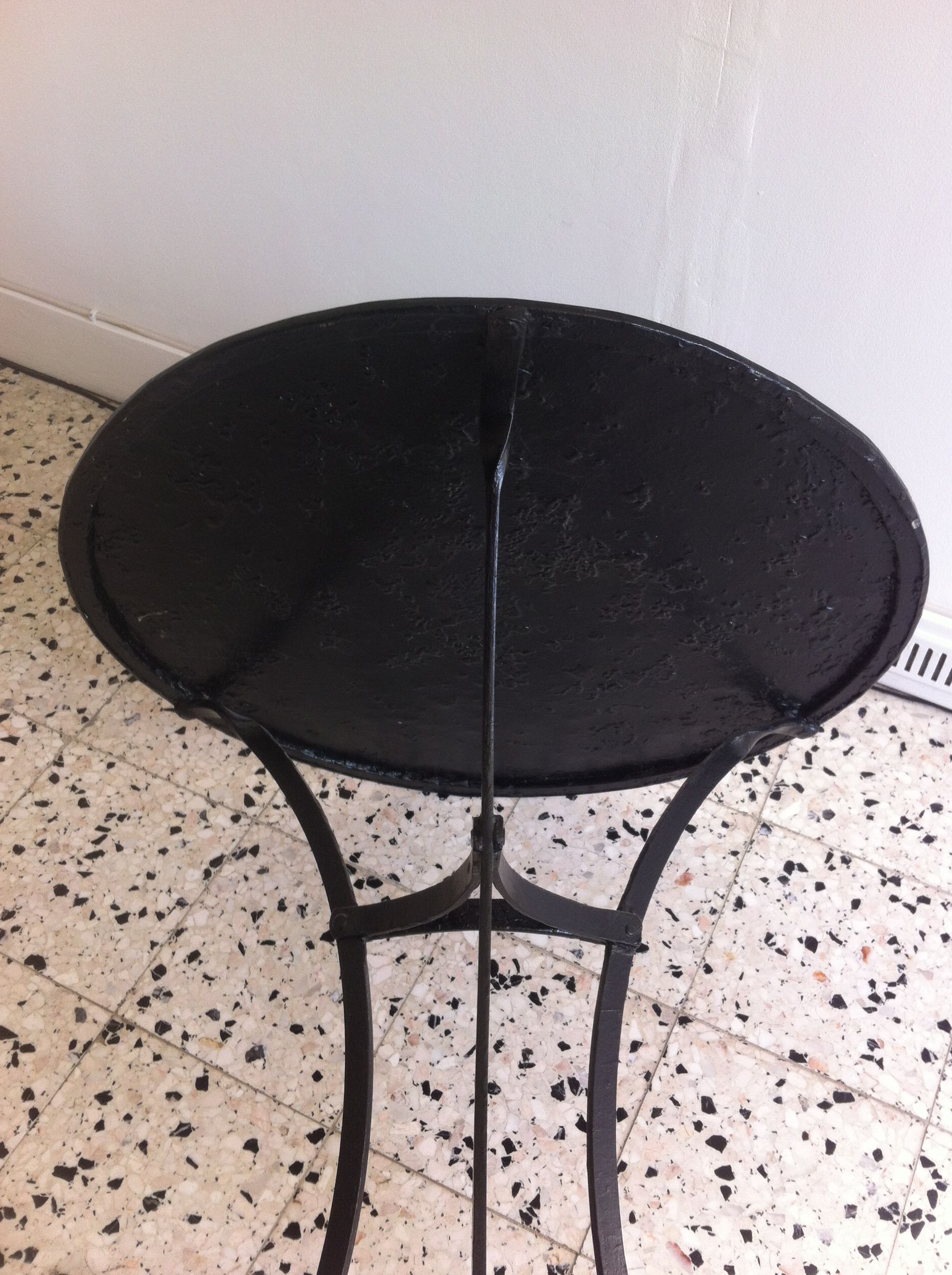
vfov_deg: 51.4
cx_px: 486
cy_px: 622
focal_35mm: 36
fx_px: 1324
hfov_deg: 39.6
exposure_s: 1/30
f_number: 2.8
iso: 80
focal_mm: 3.85
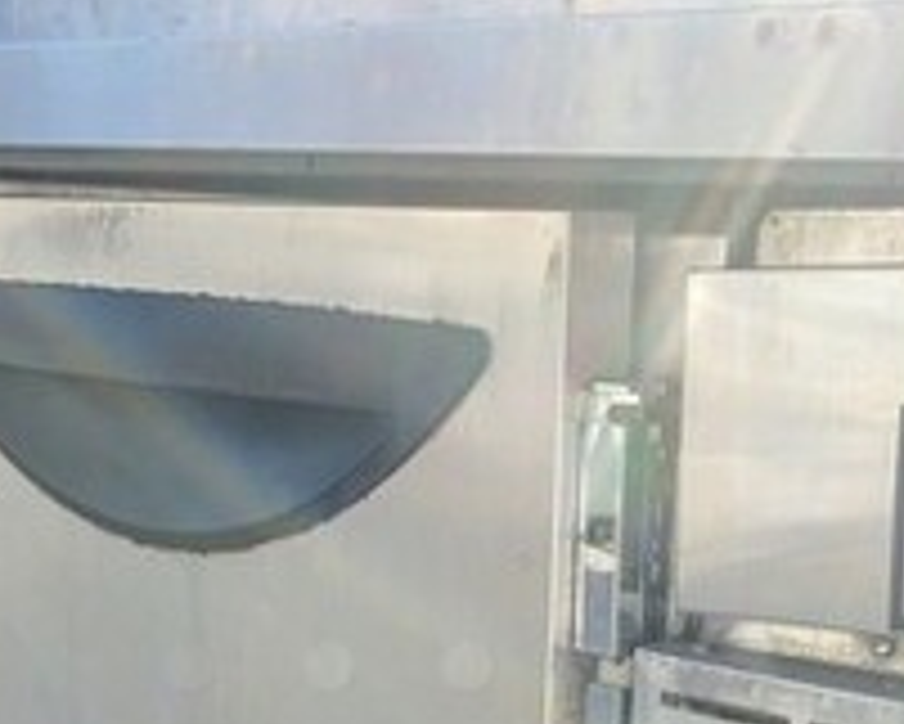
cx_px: 468
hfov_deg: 24.7
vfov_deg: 18.9
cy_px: 850
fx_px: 2061
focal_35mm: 77
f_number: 2.4
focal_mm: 4.3
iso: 50
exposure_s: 1/352
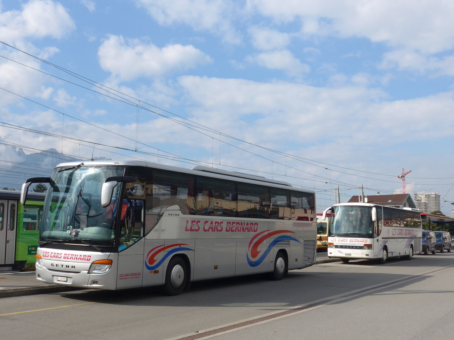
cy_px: 173
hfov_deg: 42.1
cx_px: 225
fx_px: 590
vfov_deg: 32.2
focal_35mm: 45
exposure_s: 1/1600
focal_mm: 9
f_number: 2.8
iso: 80
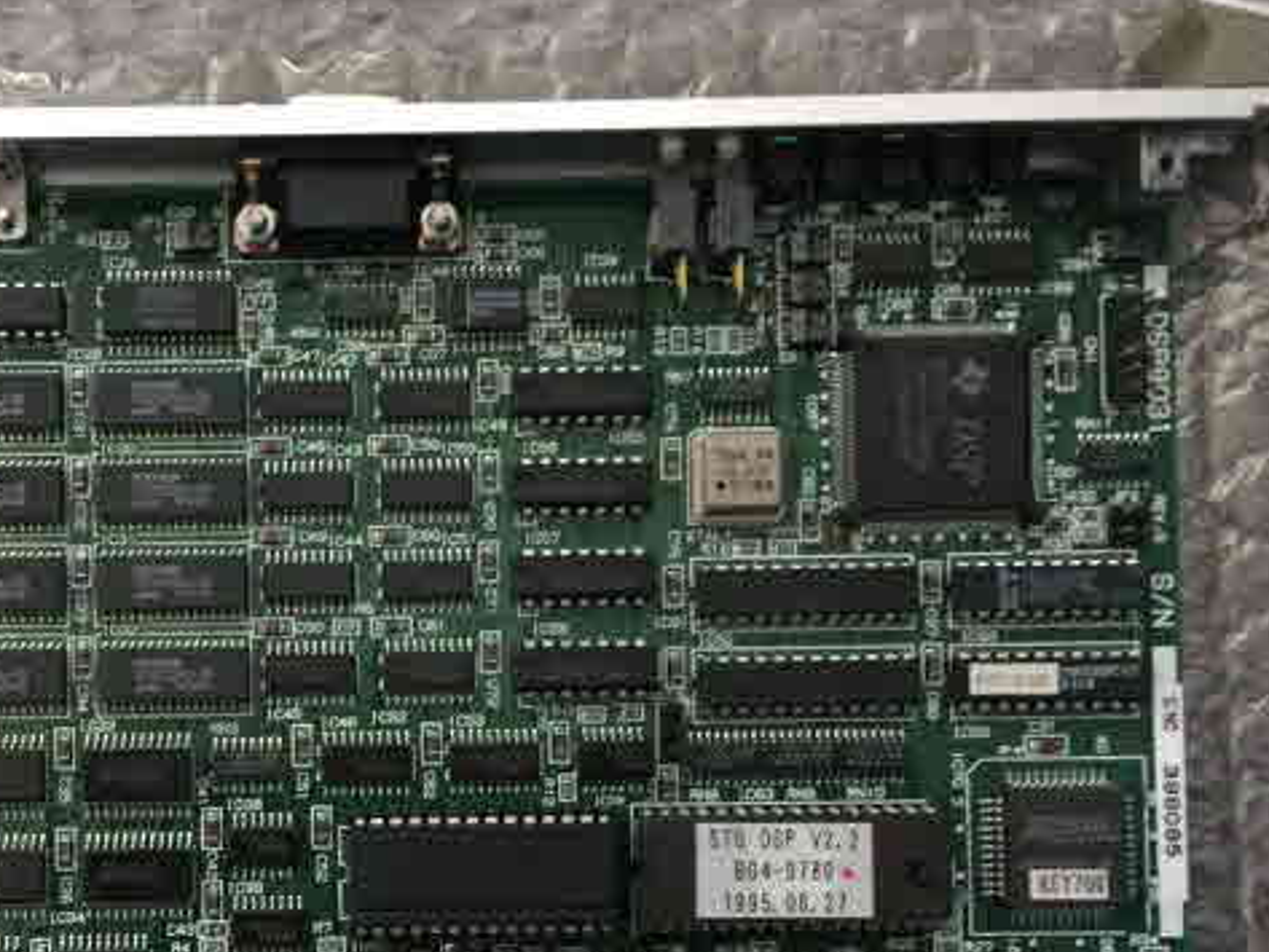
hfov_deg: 37.5
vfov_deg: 28.5
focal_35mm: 50
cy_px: 764
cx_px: 368
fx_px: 1833
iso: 400
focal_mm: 4.15
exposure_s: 1/15
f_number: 2.2
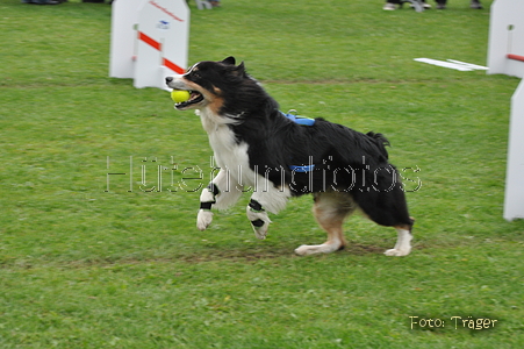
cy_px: 174
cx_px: 262
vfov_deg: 11.1
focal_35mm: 123
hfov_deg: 16.7
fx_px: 1789
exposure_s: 1/640
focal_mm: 82
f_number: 4.5
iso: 800
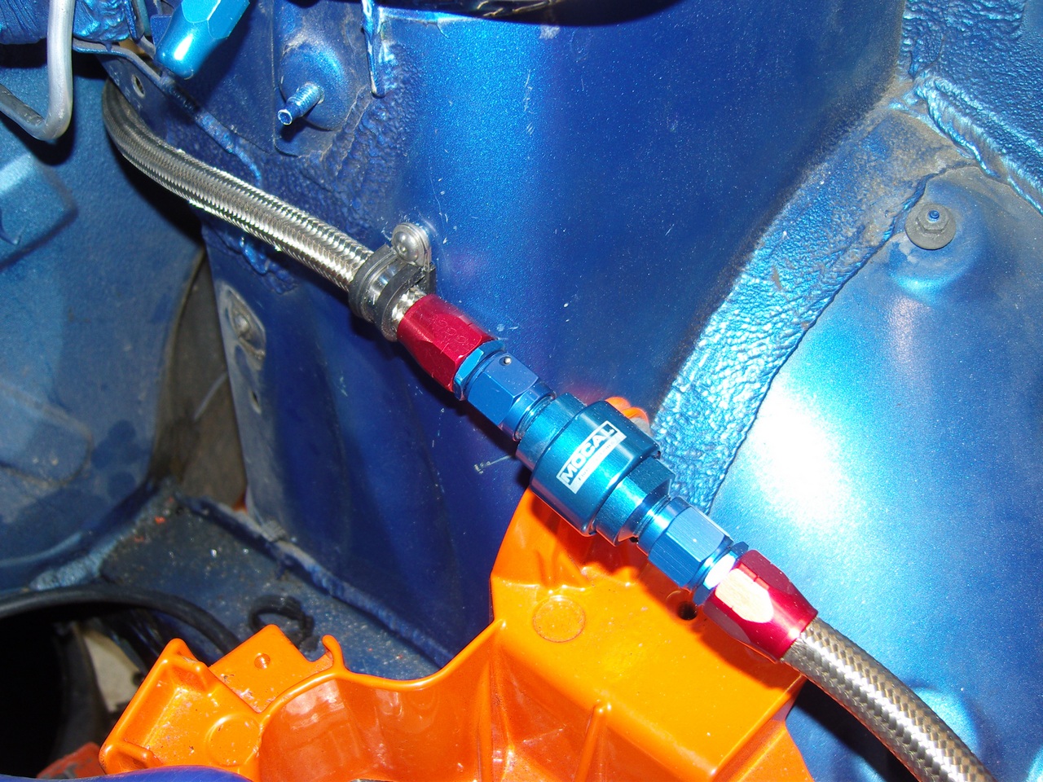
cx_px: 522
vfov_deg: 41.8
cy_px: 391
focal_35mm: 34
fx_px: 1024
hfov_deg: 54.0
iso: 100
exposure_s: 1/40
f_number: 2.8
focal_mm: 7.3
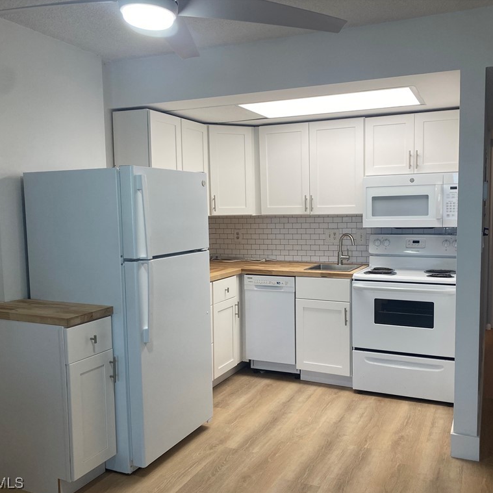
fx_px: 500
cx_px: 277
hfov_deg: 52.4
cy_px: 248
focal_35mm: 31
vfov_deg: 52.5
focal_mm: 4.25
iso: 64
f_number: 1.8
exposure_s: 1/120
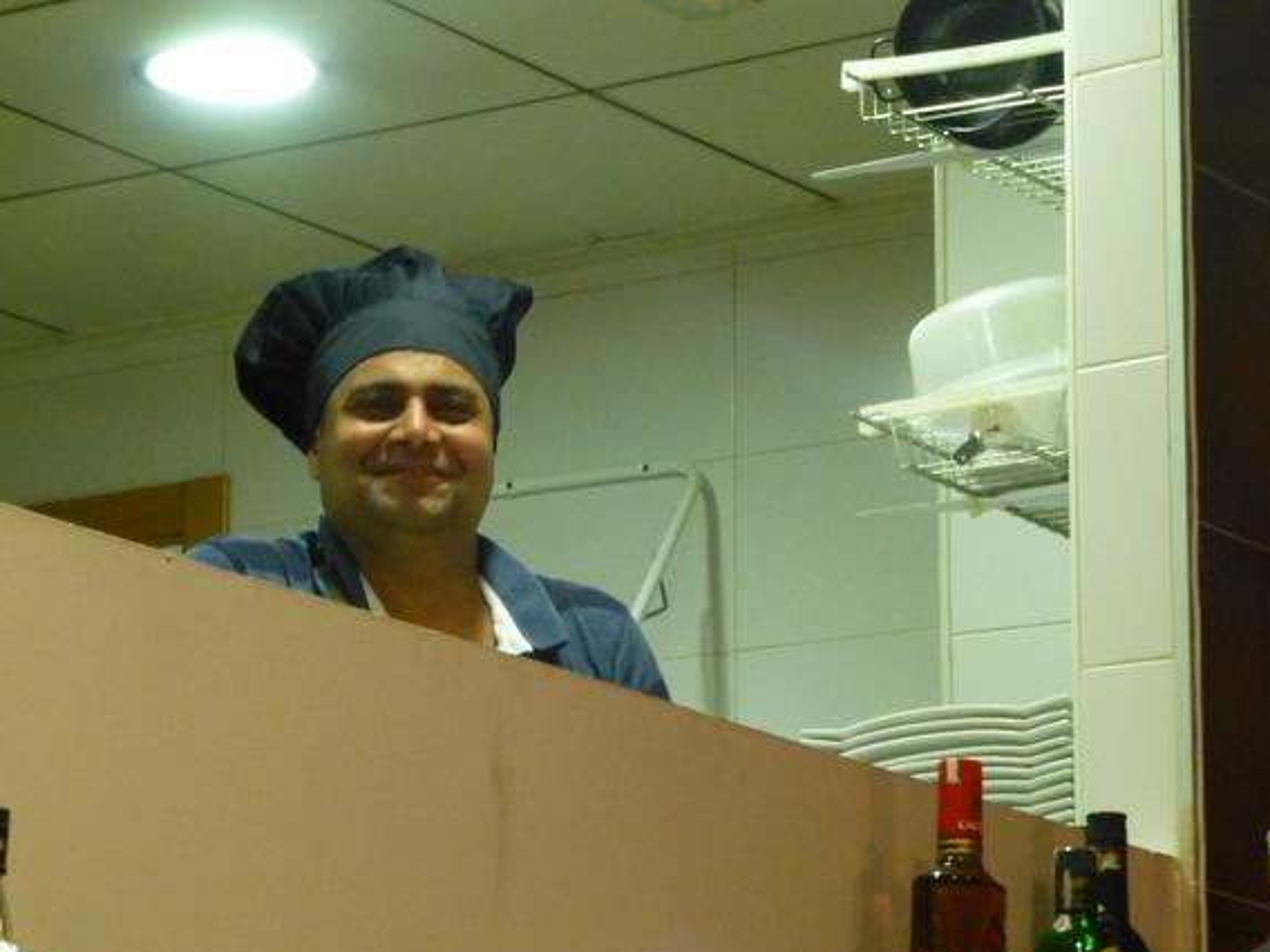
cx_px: 463
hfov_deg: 12.2
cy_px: 510
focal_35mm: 162
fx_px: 5943
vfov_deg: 9.2
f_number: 5.3
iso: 800
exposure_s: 1/6
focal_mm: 20.6
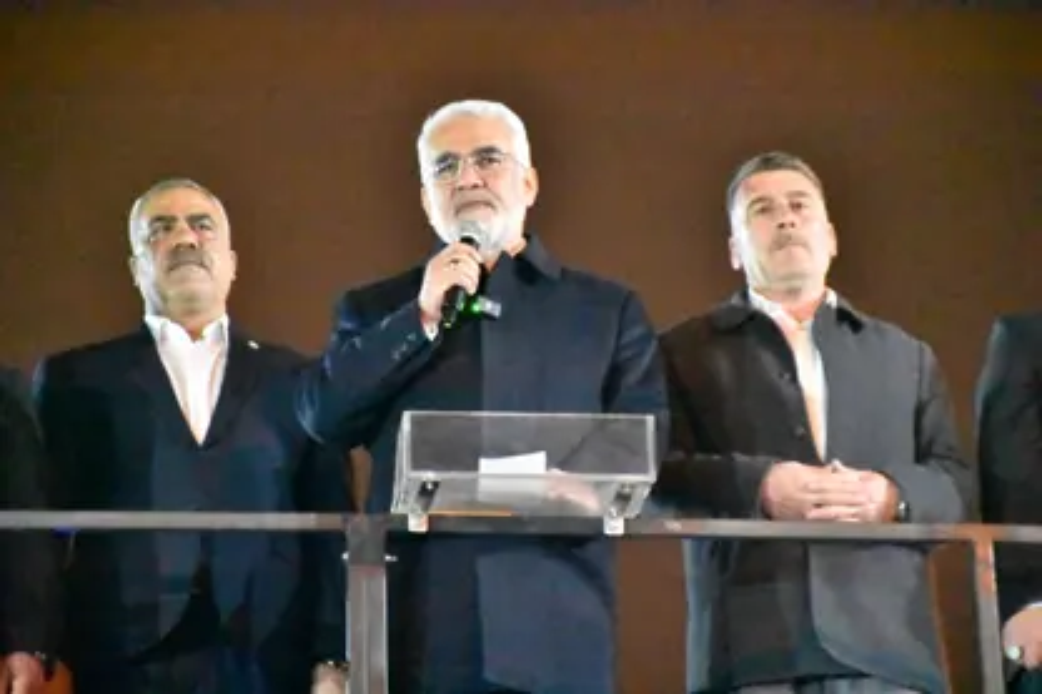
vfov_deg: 6.5
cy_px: 347
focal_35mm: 210
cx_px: 521
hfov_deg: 9.8
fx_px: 6076
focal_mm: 140
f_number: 5.6
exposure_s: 1/40
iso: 25600
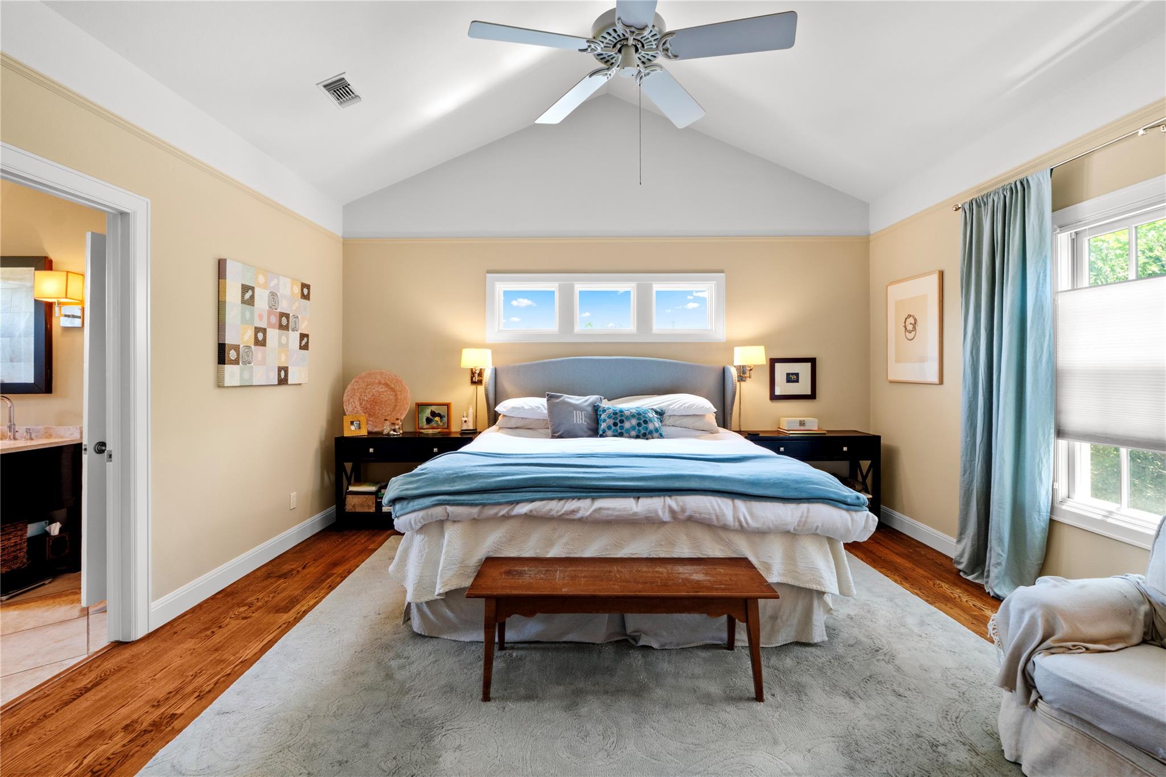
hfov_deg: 100.4
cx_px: 583
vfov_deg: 77.3
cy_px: 388
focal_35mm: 15
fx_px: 486
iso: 250
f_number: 11
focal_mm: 10
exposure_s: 2.5
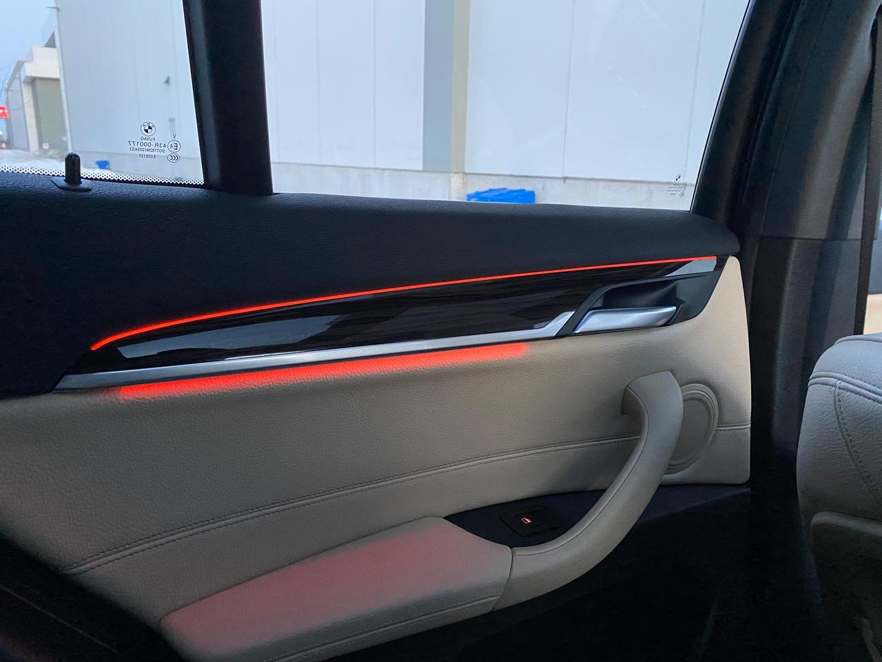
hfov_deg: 67.3
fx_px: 662
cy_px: 331
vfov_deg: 53.1
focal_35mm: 26
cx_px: 441
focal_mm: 4.25
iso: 640
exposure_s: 1/28
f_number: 1.8
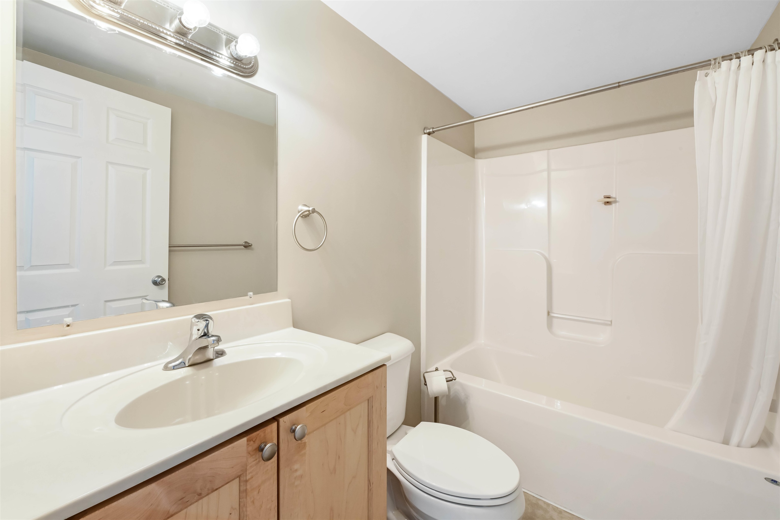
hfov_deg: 104.3
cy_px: 260
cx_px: 390
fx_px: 303
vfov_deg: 81.2
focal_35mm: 14
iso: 1000
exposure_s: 1/4
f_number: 14
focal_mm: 14
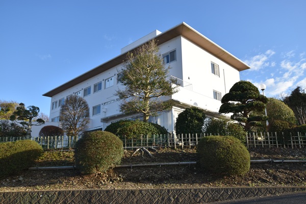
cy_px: 102
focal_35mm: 30
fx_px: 255
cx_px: 153
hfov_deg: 61.9
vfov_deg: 43.6
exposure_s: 1/200
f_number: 8
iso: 100
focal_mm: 20
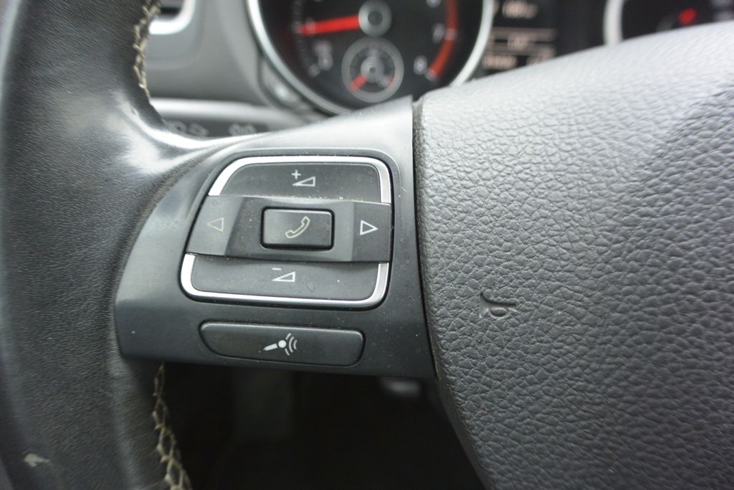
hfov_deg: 67.4
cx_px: 367
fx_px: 551
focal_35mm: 27
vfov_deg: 47.9
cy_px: 245
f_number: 3.5
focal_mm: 10
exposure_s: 1/60
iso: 560
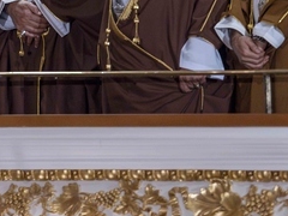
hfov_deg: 3.4
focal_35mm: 576
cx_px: 30
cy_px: -99
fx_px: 4792
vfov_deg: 2.6
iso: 2000
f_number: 2.8
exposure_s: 1/160
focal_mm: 144
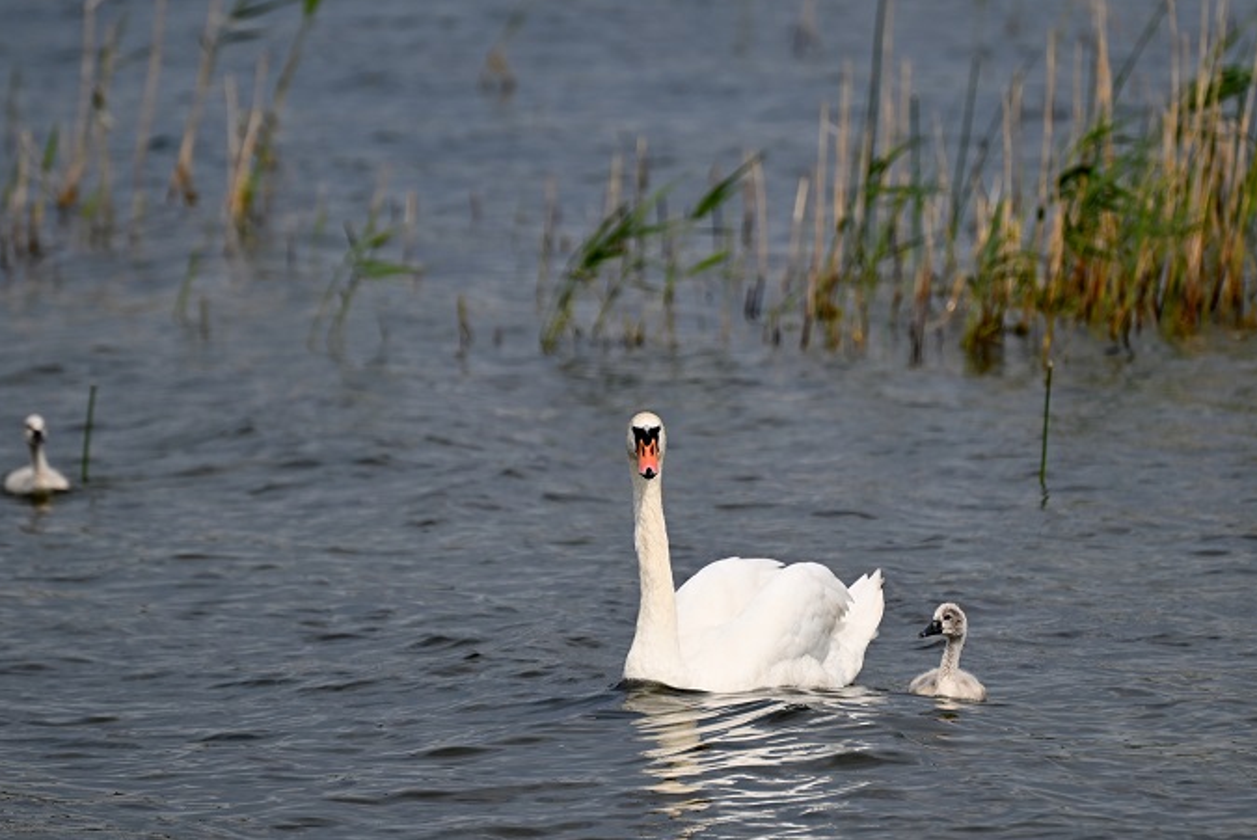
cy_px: 395
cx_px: 765
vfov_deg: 3.3
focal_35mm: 422
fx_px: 14744
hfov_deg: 4.9
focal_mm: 300
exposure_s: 1/1000
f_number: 5.6
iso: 125
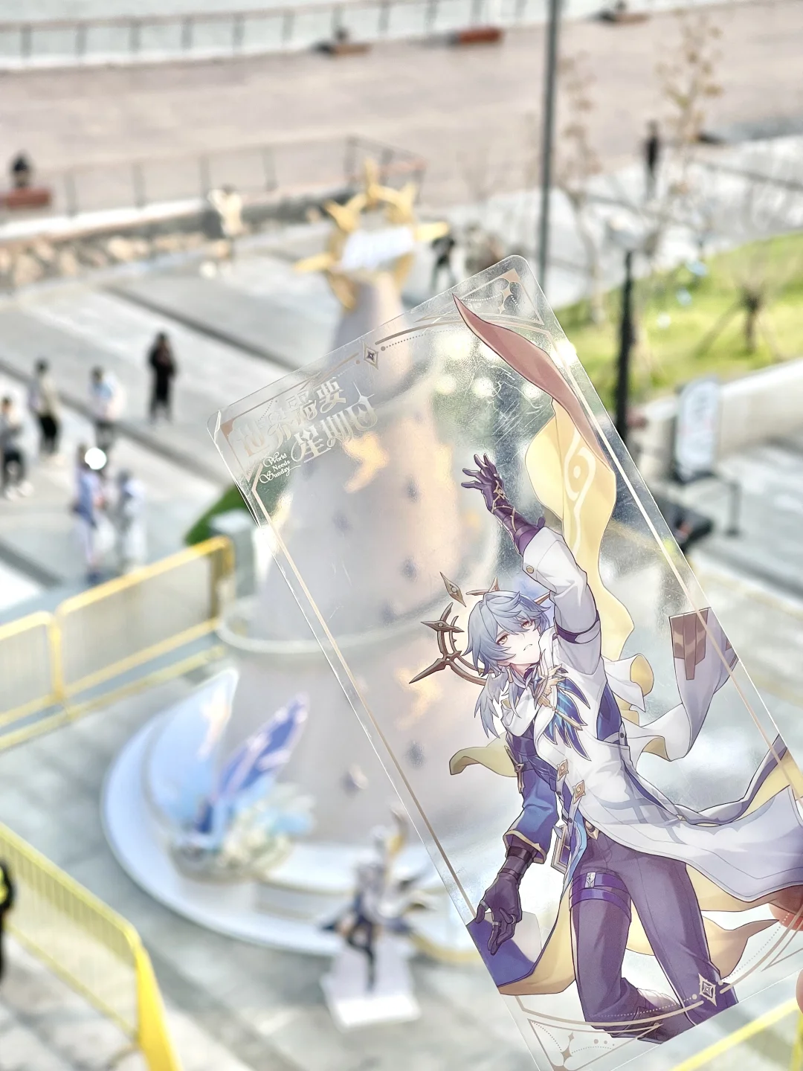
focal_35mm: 64
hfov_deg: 22.9
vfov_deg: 30.3
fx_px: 1980
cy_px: 536
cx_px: 402
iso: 20
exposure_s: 1/579
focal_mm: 7.5
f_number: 2.2
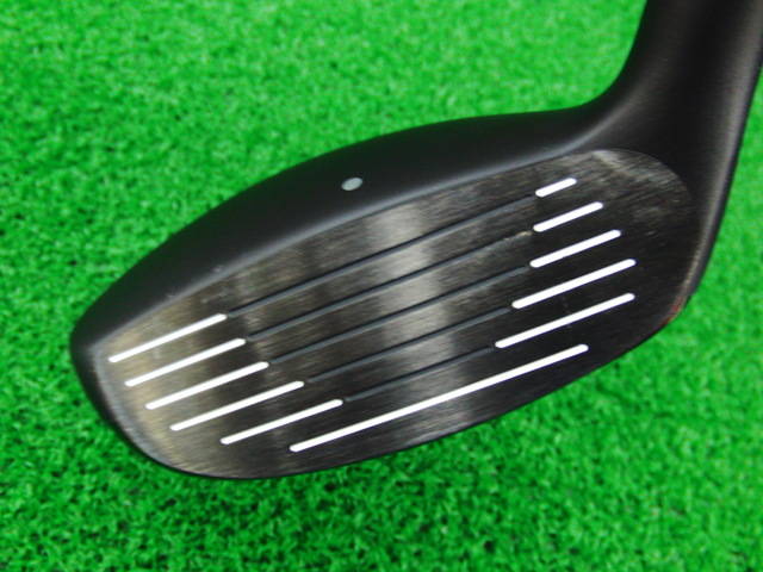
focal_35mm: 37
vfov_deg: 38.7
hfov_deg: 50.1
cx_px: 382
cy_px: 286
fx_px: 816
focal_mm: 6.42
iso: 400
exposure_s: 1/20
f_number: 3.6
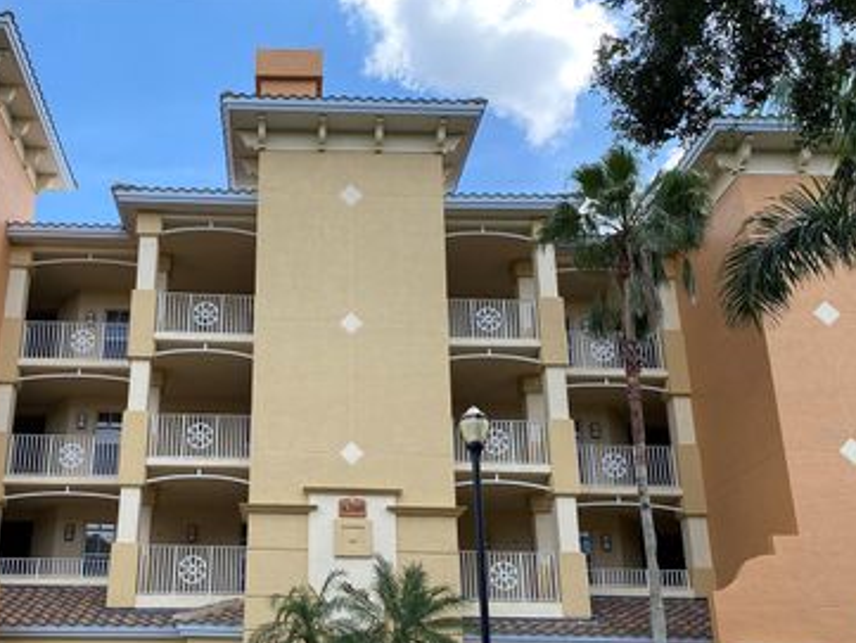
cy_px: 431
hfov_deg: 50.5
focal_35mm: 36
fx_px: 891
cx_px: 294
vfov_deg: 39.2
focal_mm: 4.25
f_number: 1.8
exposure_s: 1/965
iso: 32
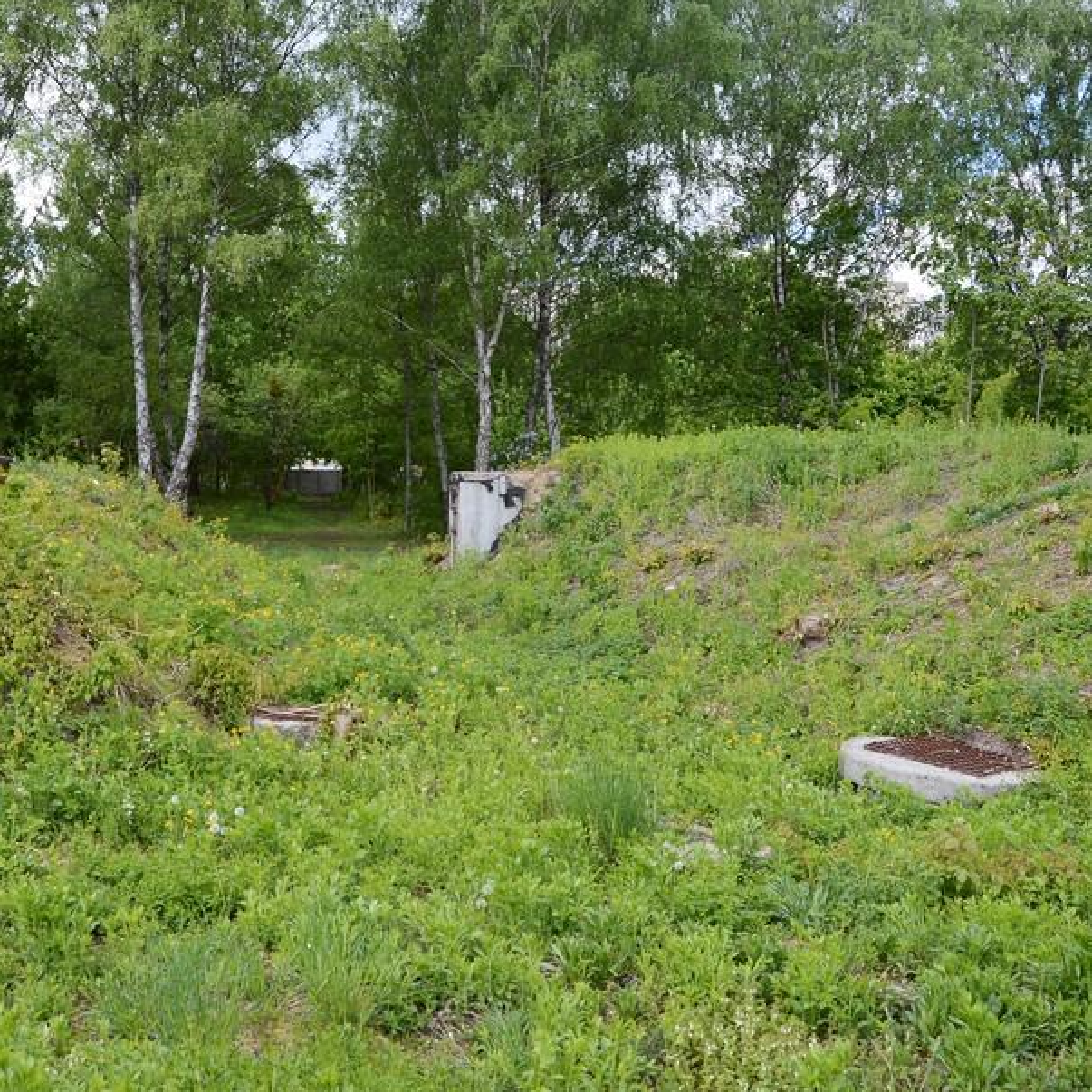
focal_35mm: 38
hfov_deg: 43.0
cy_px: 512
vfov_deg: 43.8
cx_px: 324
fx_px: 1356
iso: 400
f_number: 9
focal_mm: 18
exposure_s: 1/320
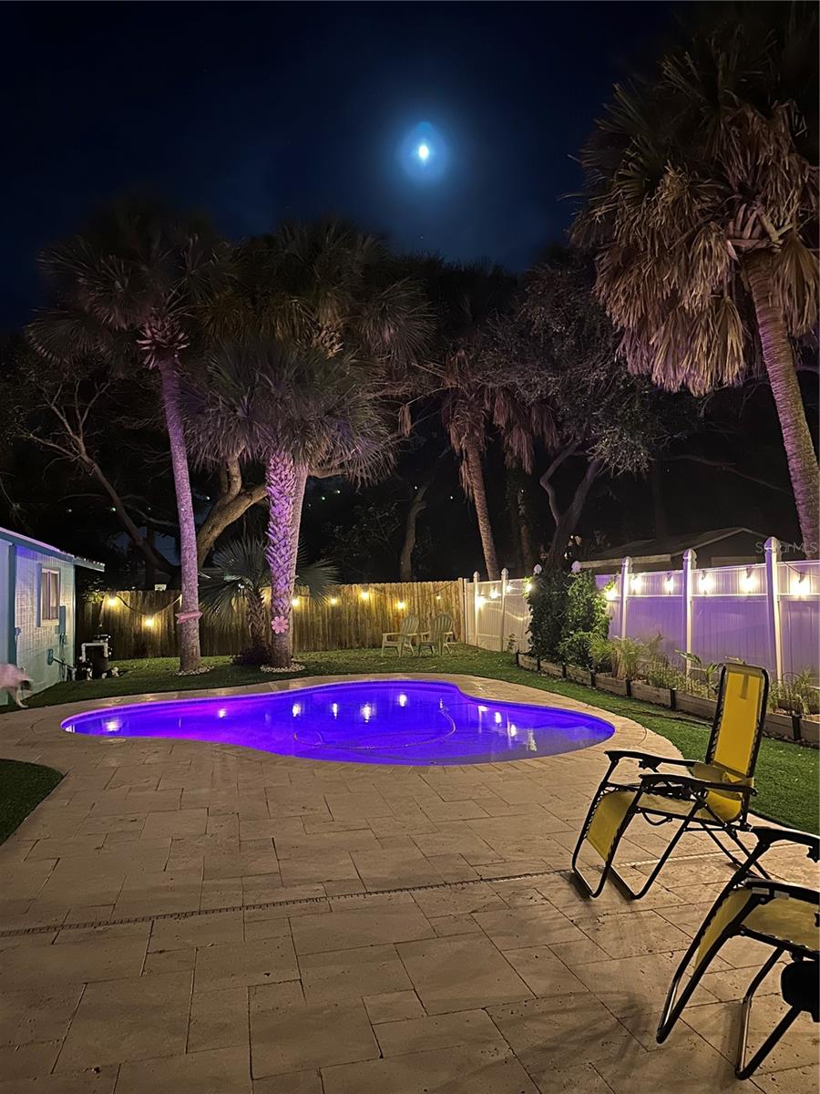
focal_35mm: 24
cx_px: 410
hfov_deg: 56.8
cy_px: 547
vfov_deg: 71.6
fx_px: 758
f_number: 1.78
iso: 1250
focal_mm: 6.86
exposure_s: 1/9
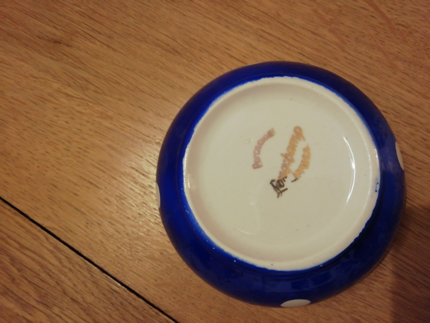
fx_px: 323
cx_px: 215
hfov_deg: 67.3
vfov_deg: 53.1
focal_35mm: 26
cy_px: 162
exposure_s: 1/16.7
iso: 400
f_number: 2.2
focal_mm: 3.21
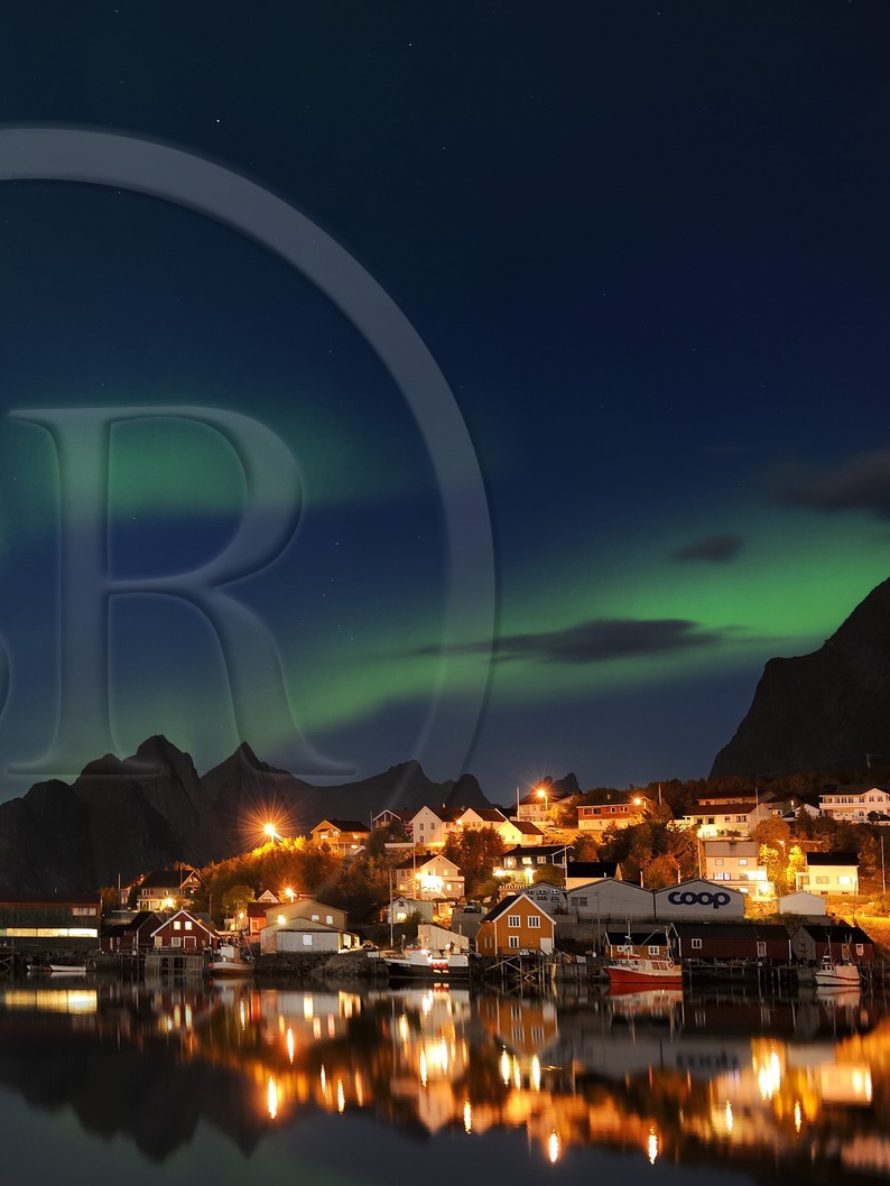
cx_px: 33
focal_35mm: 61
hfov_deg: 23.2
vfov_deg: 31.7
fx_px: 2090
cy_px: 593
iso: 400
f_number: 4
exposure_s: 13
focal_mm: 42
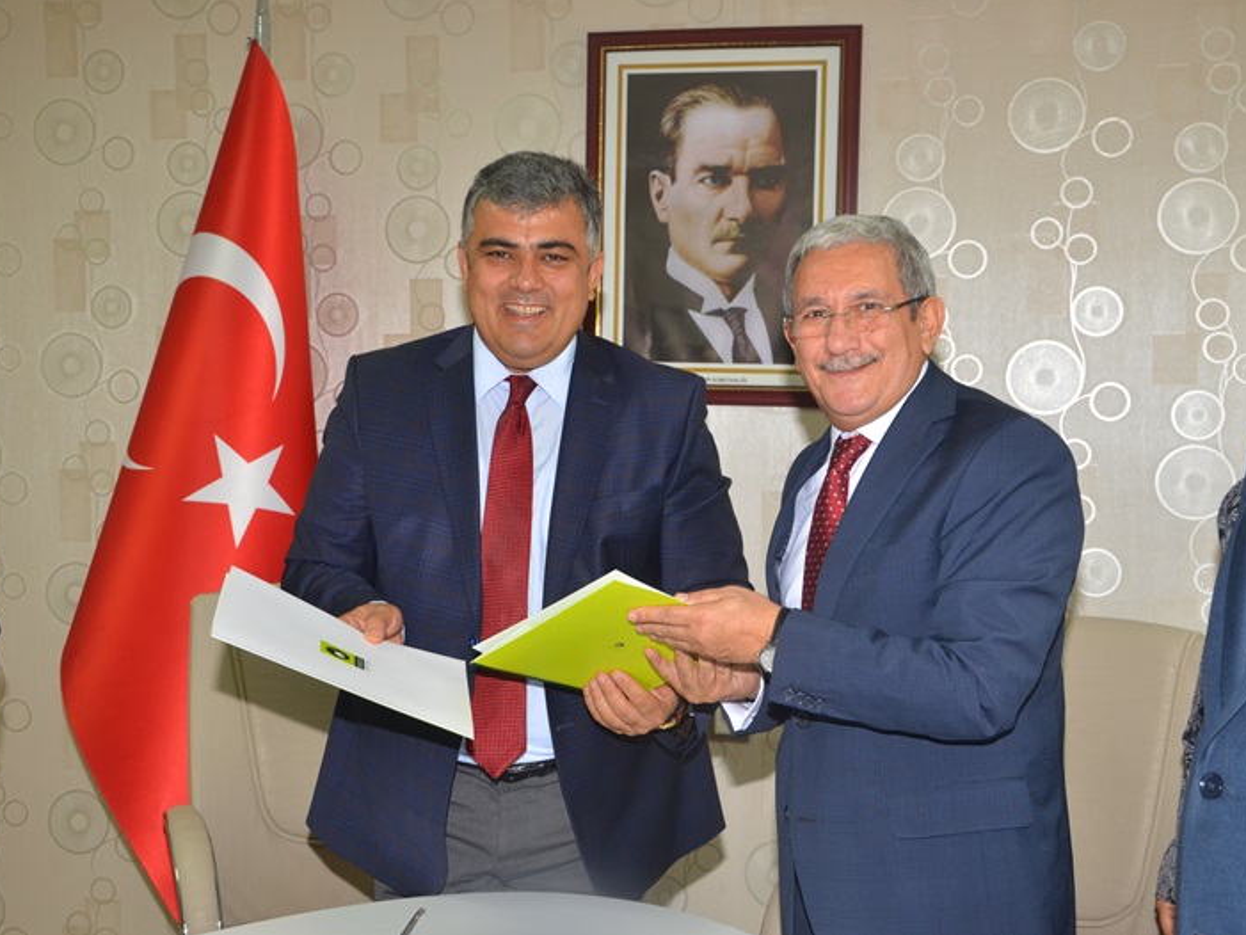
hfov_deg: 41.2
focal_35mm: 46
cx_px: 688
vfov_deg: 31.5
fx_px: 1656
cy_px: 466
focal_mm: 28
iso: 400
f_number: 5.6
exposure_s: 1/60
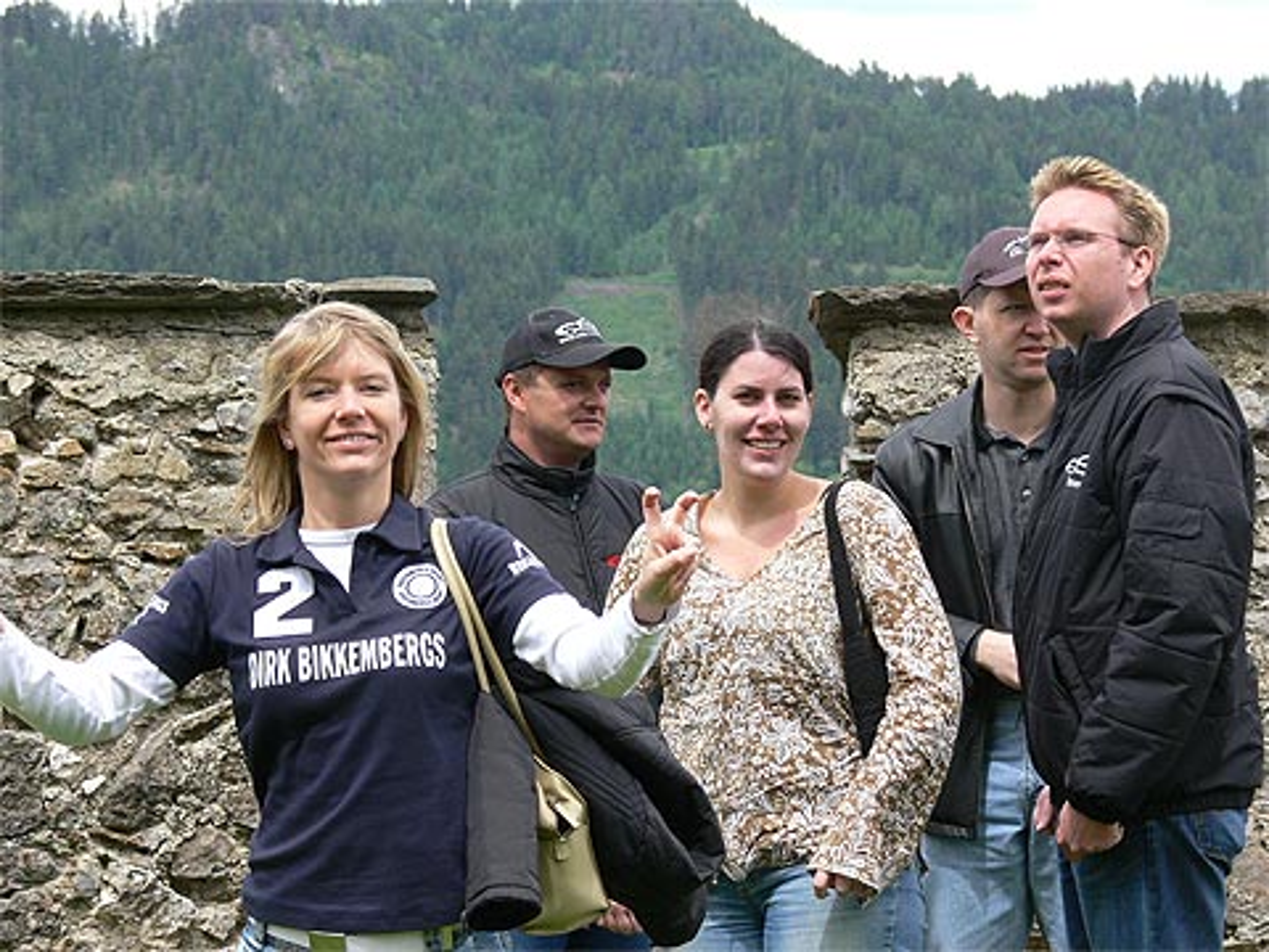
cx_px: 634
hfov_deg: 14.4
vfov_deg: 10.8
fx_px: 5022
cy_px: 476
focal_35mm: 137
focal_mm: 29
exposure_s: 1/250
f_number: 5
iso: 100
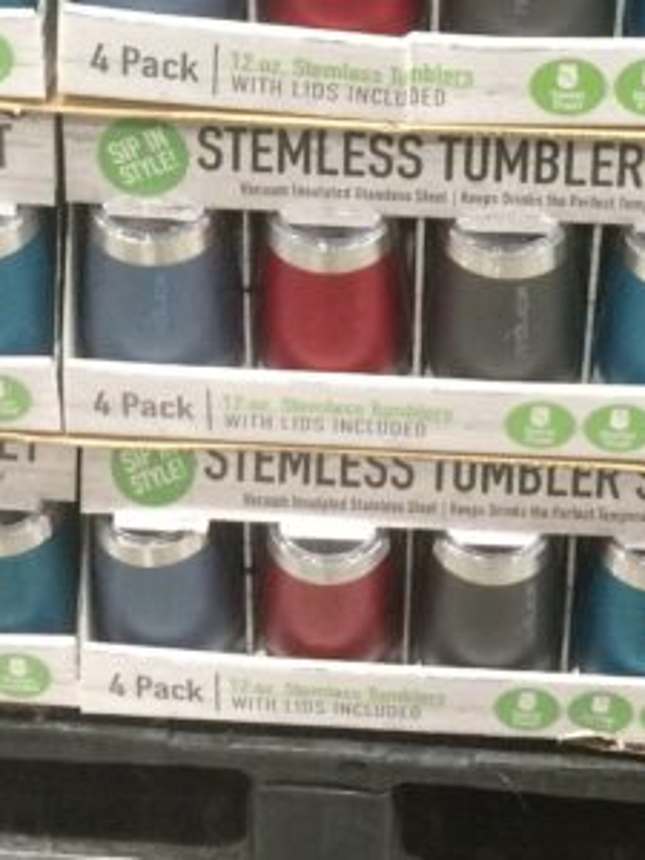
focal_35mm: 99
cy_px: -235
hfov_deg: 14.9
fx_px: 2460
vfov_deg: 18.5
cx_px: 361
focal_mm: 4.15
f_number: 2.2
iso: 125
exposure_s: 1/30
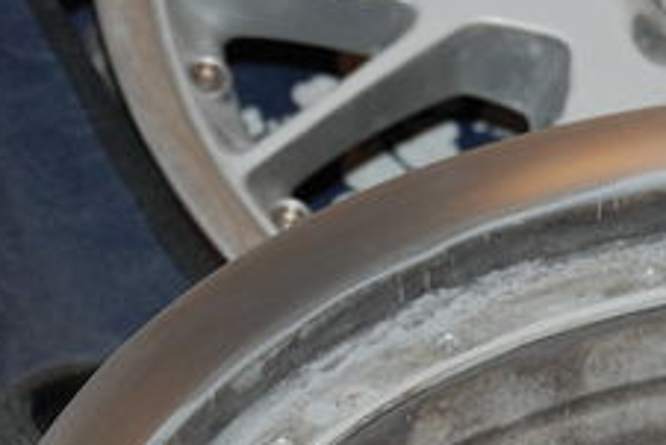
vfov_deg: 5.9
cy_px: 312
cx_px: 360
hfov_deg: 8.8
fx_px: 4321
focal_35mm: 233
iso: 400
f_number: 5.6
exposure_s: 1/60
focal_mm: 55
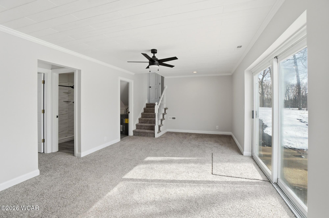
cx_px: 164
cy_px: 109
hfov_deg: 100.5
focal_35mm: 15
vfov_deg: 77.2
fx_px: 137
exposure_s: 1/500
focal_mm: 10
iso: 125
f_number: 8
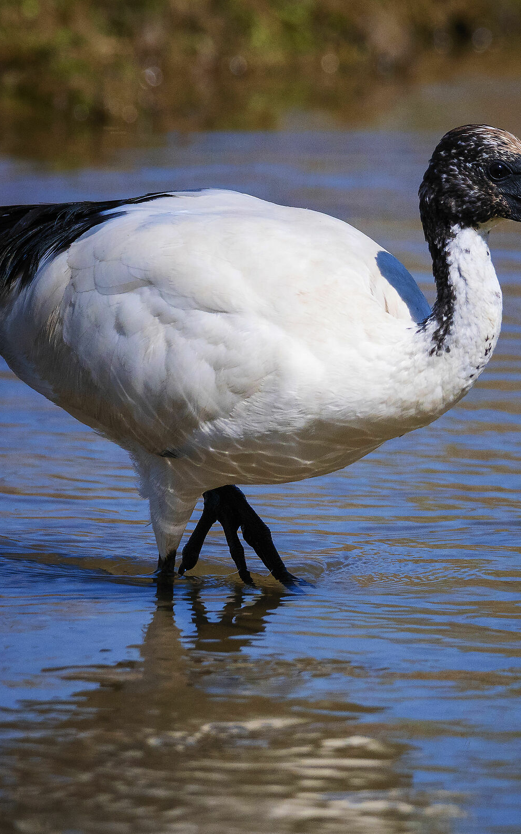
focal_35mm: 965
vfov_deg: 2.2
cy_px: 417
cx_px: 340
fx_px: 21925
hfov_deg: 1.4
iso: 1000
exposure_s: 1/6400
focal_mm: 420
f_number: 8
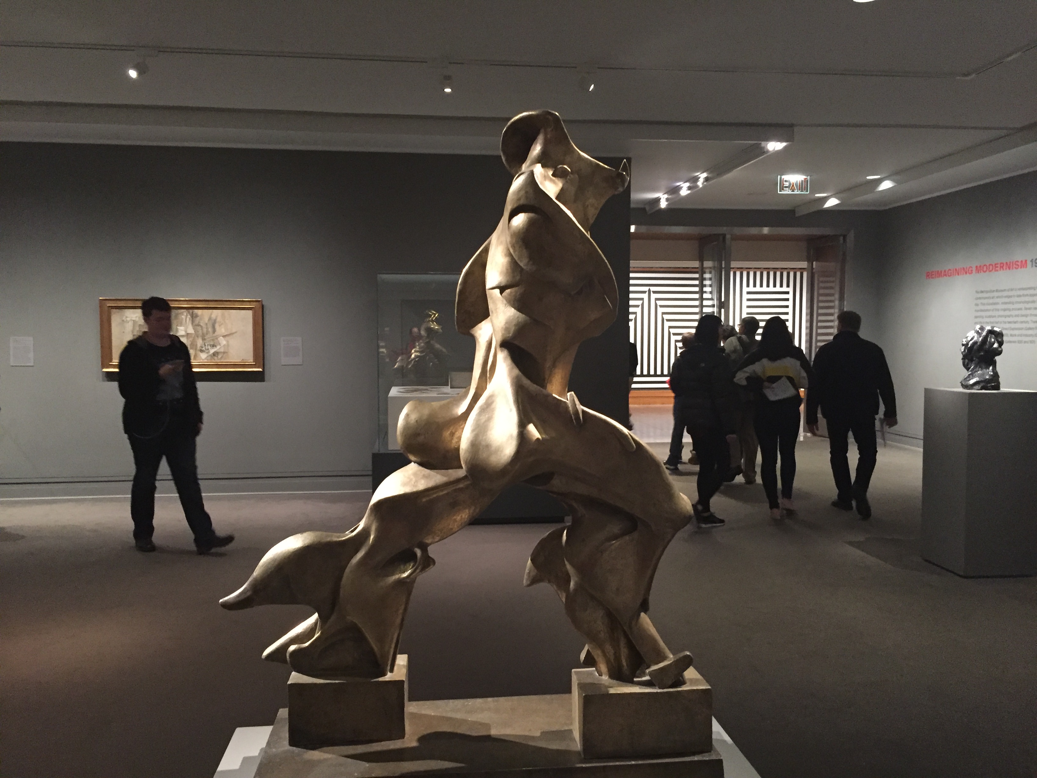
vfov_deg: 48.2
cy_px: 389
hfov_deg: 61.7
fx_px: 869
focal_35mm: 29
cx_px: 518
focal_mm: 4.15
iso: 320
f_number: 2.2
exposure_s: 1/15
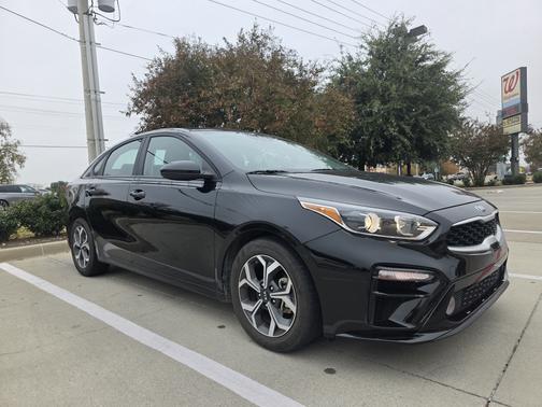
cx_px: 271
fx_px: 360
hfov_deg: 73.9
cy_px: 204
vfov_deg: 58.9
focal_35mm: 23
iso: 25
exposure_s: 1/359
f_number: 1.7
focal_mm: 6.3
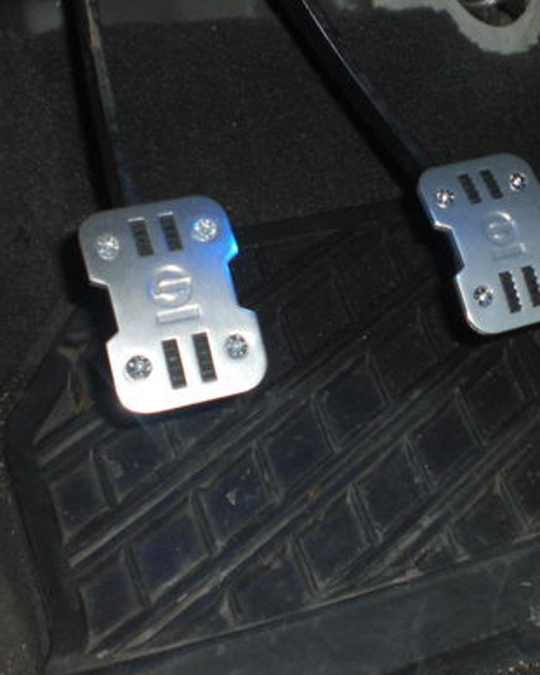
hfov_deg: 24.5
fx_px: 1219
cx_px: 443
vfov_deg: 31.0
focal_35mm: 61
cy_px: 312
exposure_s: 1/60
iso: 200
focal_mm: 6.3
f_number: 3.1
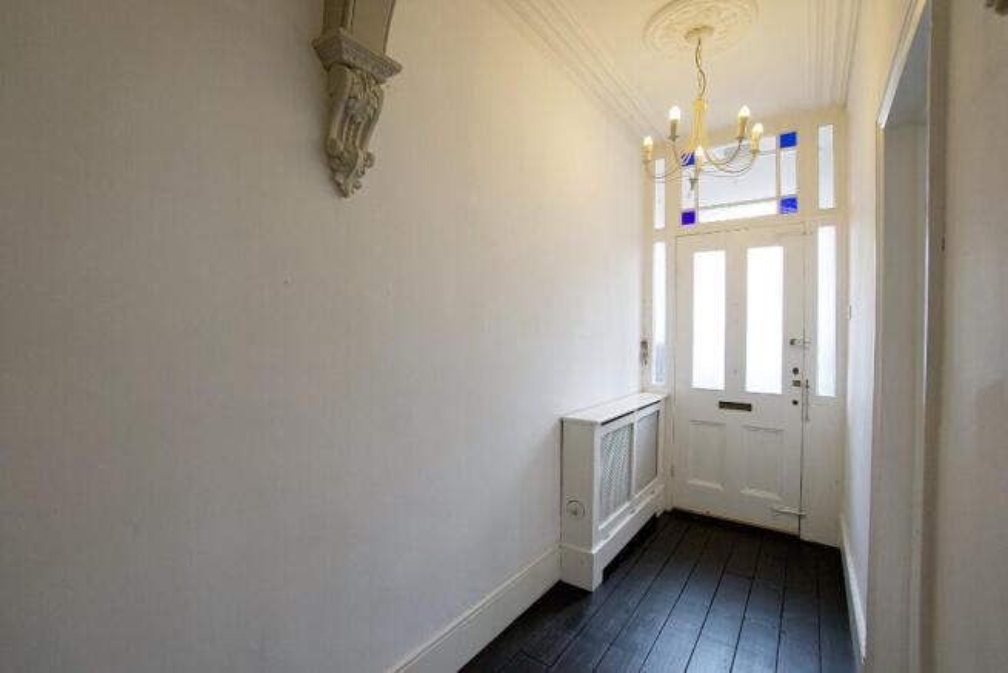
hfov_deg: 100.4
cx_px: 504
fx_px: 420
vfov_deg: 77.4
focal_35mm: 15
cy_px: 336
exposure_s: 1/160
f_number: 4
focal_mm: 10
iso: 1250
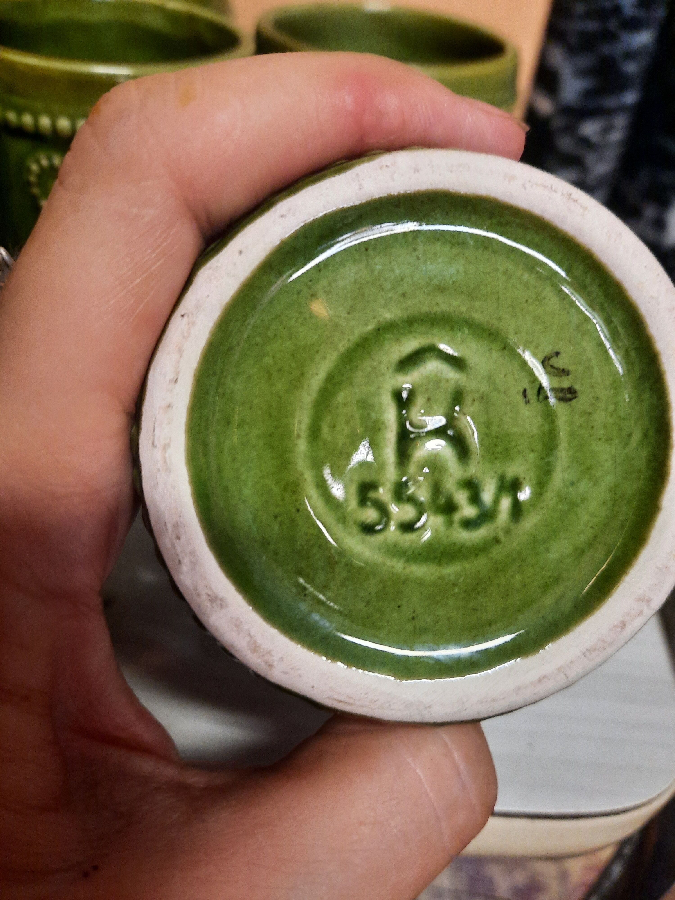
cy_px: 450
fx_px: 650
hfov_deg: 54.9
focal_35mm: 25
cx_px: 338
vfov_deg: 69.4
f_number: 2
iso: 320
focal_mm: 4.6
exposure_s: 1/33
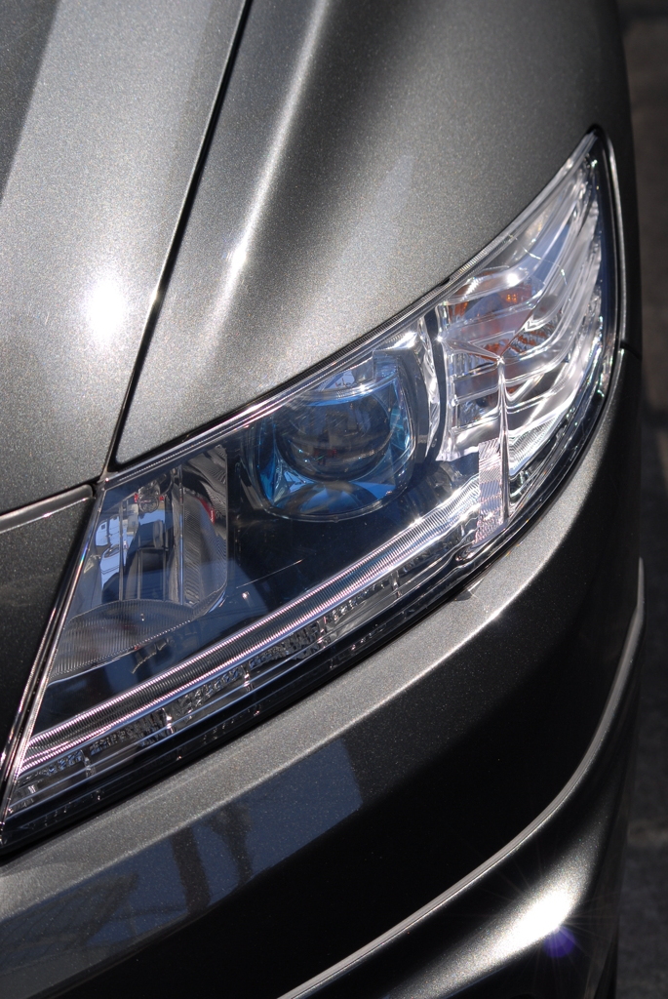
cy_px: 500
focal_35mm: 105
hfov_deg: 13.1
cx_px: 334
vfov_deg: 19.4
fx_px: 2915
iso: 100
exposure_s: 1/400
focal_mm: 70
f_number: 5.6
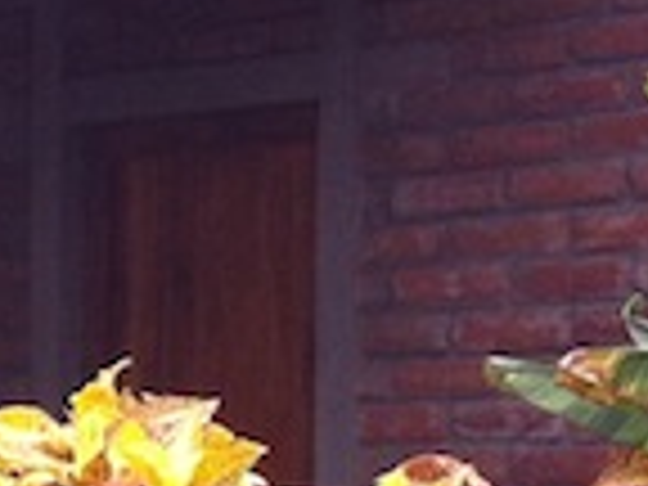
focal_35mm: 249
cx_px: -1102
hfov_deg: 7.3
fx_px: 4661
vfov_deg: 5.9
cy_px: 551
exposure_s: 1/174
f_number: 2.8
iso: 80
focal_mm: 3.85
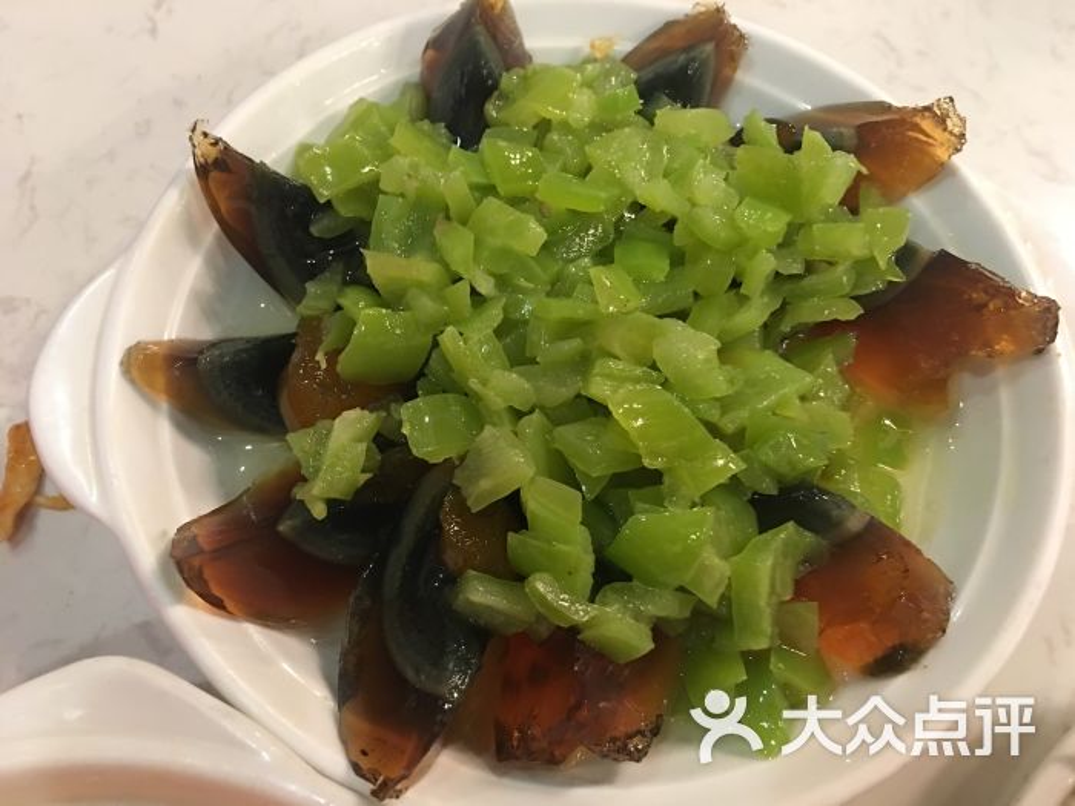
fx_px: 901
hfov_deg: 61.7
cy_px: 403
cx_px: 538
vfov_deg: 48.2
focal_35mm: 29
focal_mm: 4.15
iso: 80
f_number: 2.2
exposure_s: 1/10
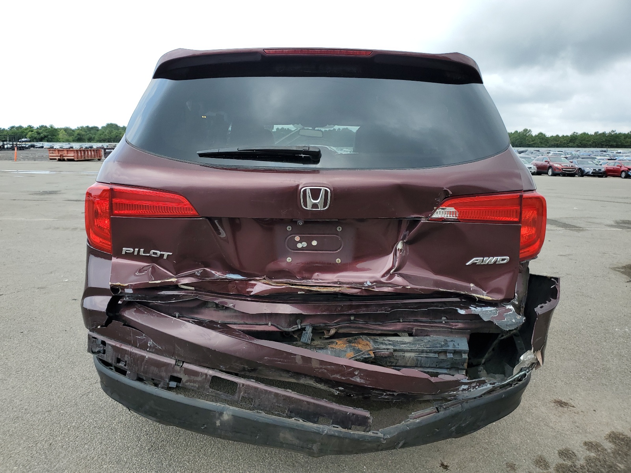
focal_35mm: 26
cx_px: 316
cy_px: 236
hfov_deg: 67.3
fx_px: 474
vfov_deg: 53.1
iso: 50
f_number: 1.5
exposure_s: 1/1429
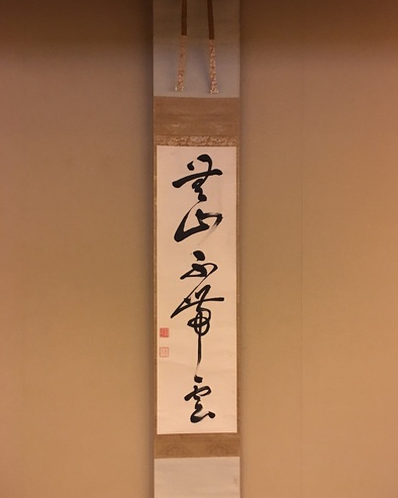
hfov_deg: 47.1
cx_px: 200
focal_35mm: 31
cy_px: 250
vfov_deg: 57.2
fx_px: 457
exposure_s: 1/4
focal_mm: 4.15
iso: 64
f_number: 2.2
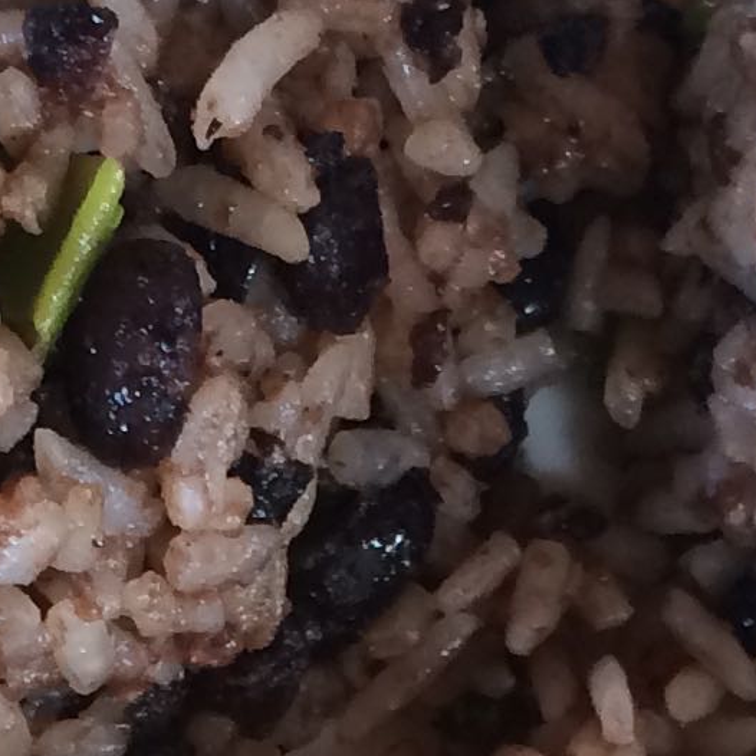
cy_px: 1089
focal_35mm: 159
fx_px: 3929
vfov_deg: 10.6
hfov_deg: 11.0
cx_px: 332
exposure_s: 1/30
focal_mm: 4.15
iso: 64
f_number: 2.2
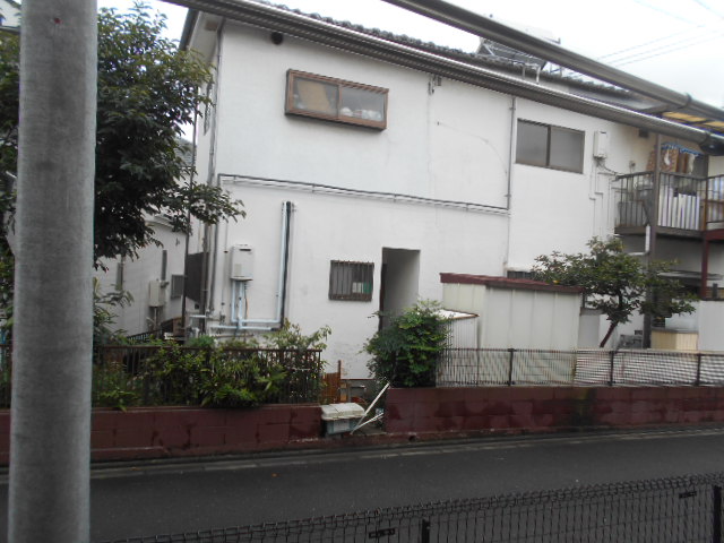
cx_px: 362
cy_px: 272
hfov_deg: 67.3
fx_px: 544
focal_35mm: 26
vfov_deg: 53.1
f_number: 3.2
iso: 80
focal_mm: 4.6
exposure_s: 1/500
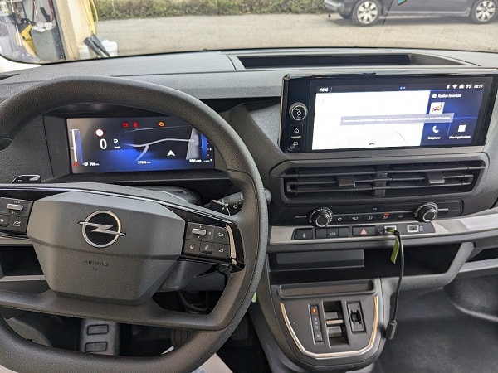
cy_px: 186
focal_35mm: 27
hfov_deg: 65.3
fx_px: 388
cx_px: 249
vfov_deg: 51.4
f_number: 1.73
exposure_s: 1/50
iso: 58
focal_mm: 4.38
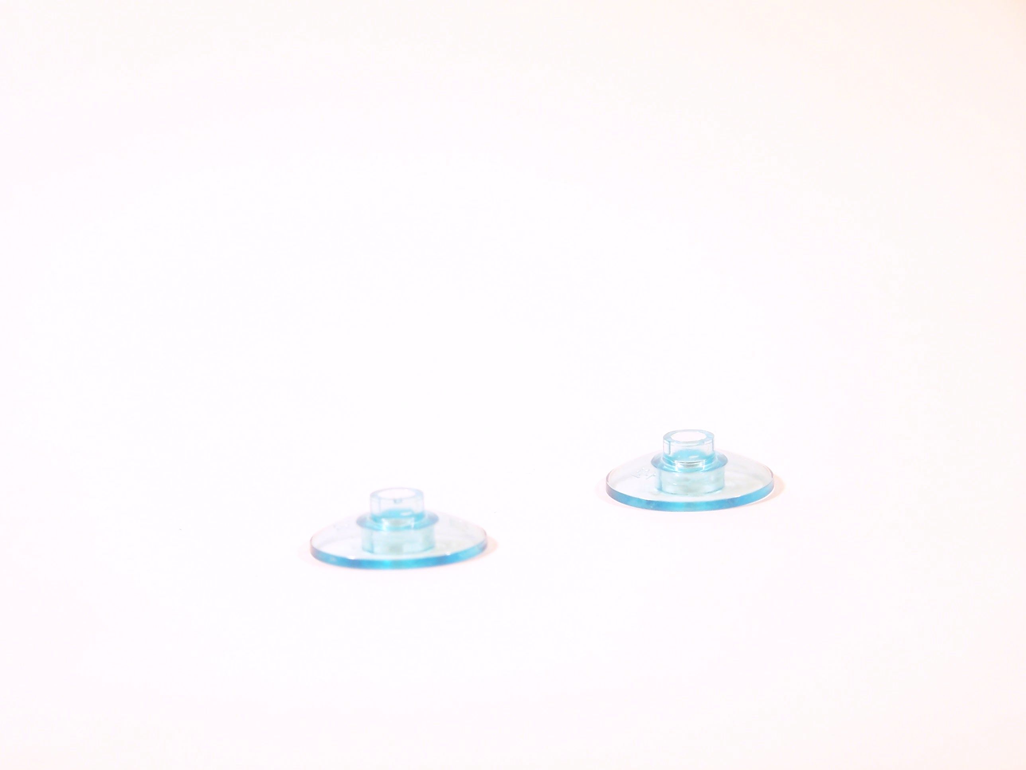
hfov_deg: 16.8
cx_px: 513
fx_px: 3468
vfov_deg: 12.7
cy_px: 385
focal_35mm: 117
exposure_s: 1/15
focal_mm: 19.4
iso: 100
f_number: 3.2
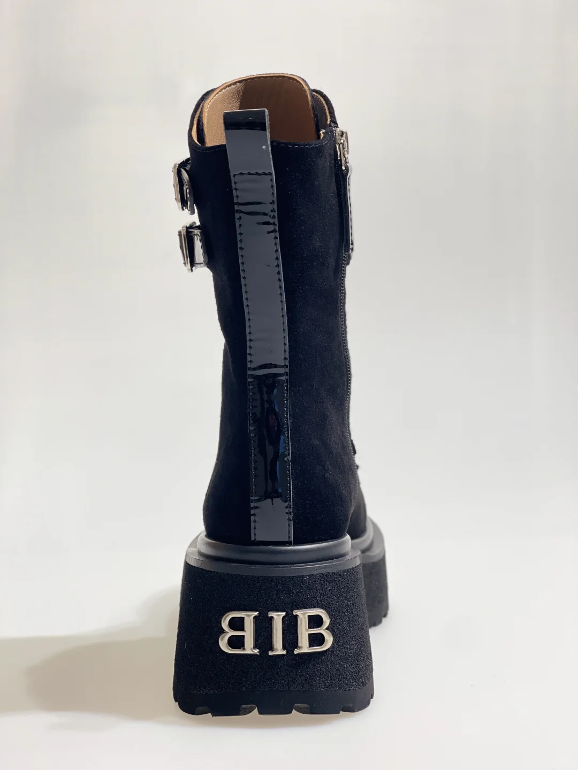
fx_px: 1425
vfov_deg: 30.3
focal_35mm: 64
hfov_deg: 22.9
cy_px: 385
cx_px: 289
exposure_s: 1/121
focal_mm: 7.5
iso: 64
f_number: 2.2
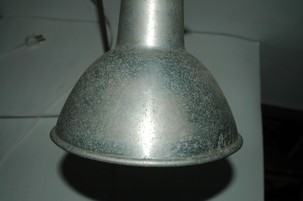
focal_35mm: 42
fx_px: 353
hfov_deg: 46.4
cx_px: 152
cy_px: 100
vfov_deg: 31.8
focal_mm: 28
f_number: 7.1
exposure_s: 1/125
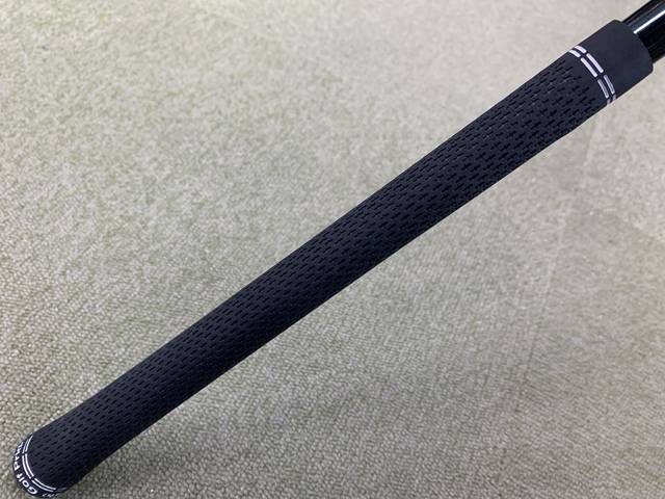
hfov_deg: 67.3
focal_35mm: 26
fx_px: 499
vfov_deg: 53.1
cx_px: 332
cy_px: 250
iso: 200
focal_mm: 4.25
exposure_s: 1/60
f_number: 1.8
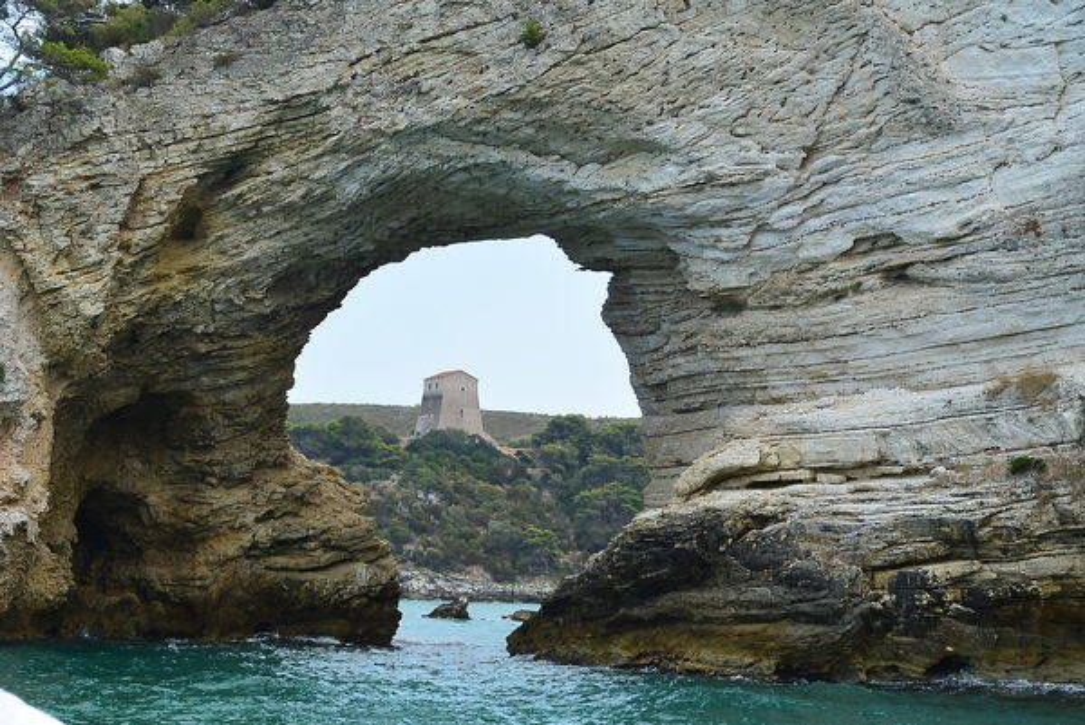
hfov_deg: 30.5
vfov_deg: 20.6
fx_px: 1991
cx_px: 542
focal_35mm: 66
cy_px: 362
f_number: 5.6
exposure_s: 1/320
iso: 100
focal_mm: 24.5
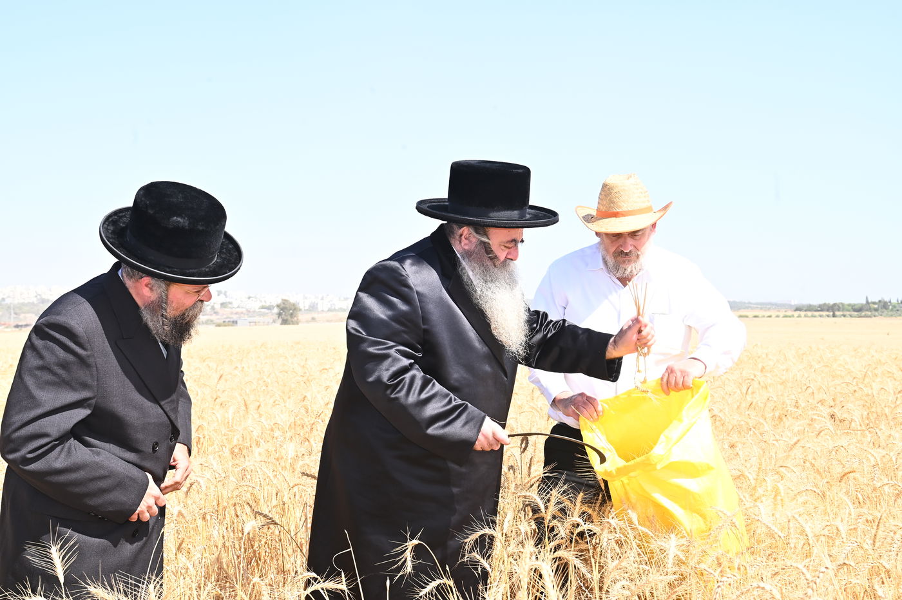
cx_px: 451
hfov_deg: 39.6
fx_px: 1252
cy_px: 300
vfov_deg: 27.0
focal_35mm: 50
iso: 320
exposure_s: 1/200
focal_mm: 50
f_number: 11
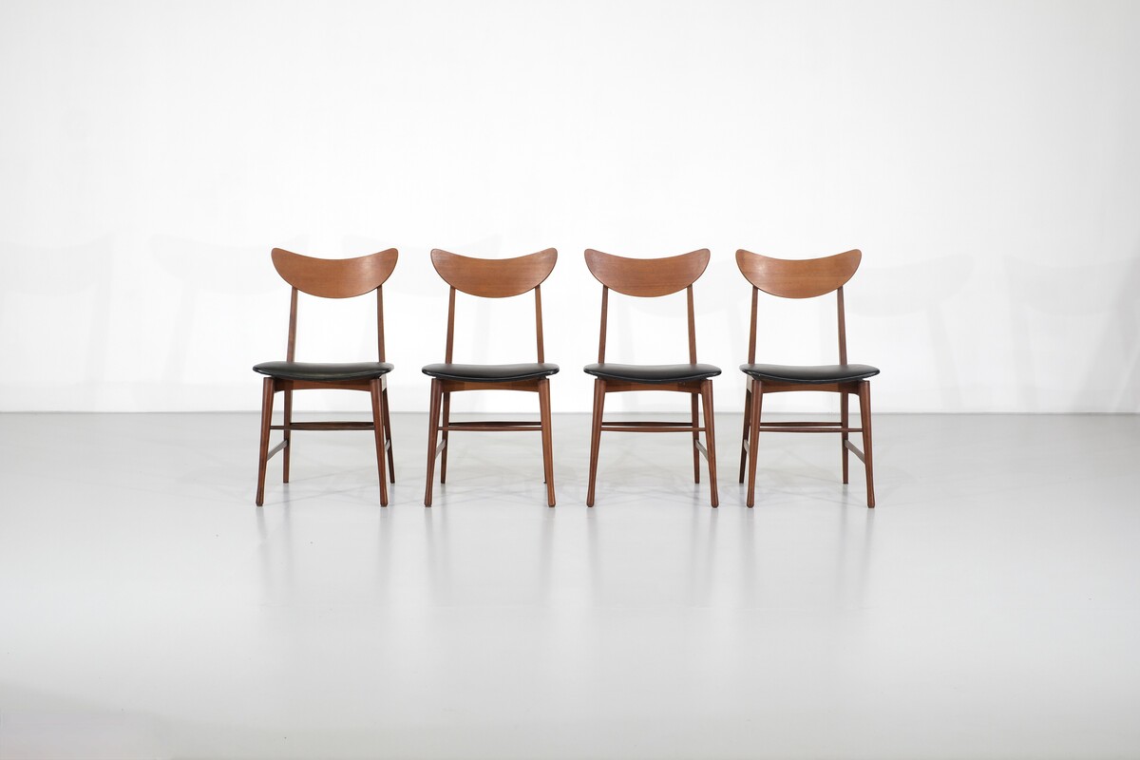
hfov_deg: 37.5
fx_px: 1678
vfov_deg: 25.5
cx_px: 570
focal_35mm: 53
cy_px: 380
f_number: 5.6
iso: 800
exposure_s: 1/75
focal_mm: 35
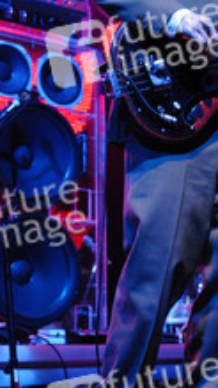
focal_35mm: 92
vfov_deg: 23.1
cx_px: 190
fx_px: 947
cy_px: 135
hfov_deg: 13.0
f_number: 4
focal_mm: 32
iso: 800
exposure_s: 1/60
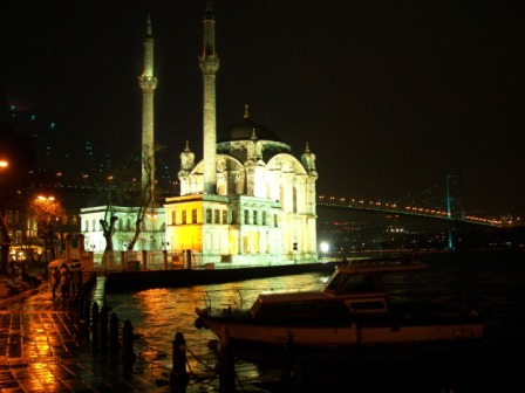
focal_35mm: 36
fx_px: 546
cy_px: 196
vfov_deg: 39.7
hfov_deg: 51.4
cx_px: 262
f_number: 2.8
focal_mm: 6
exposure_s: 1/2.5
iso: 100
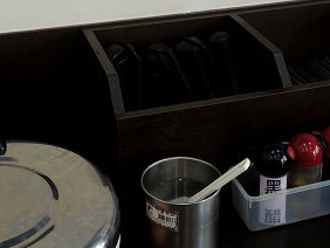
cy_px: -47
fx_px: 668
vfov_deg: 19.8
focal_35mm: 70
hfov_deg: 27.7
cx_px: 177
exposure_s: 1/30
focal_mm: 4.3
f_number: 2.8
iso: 160
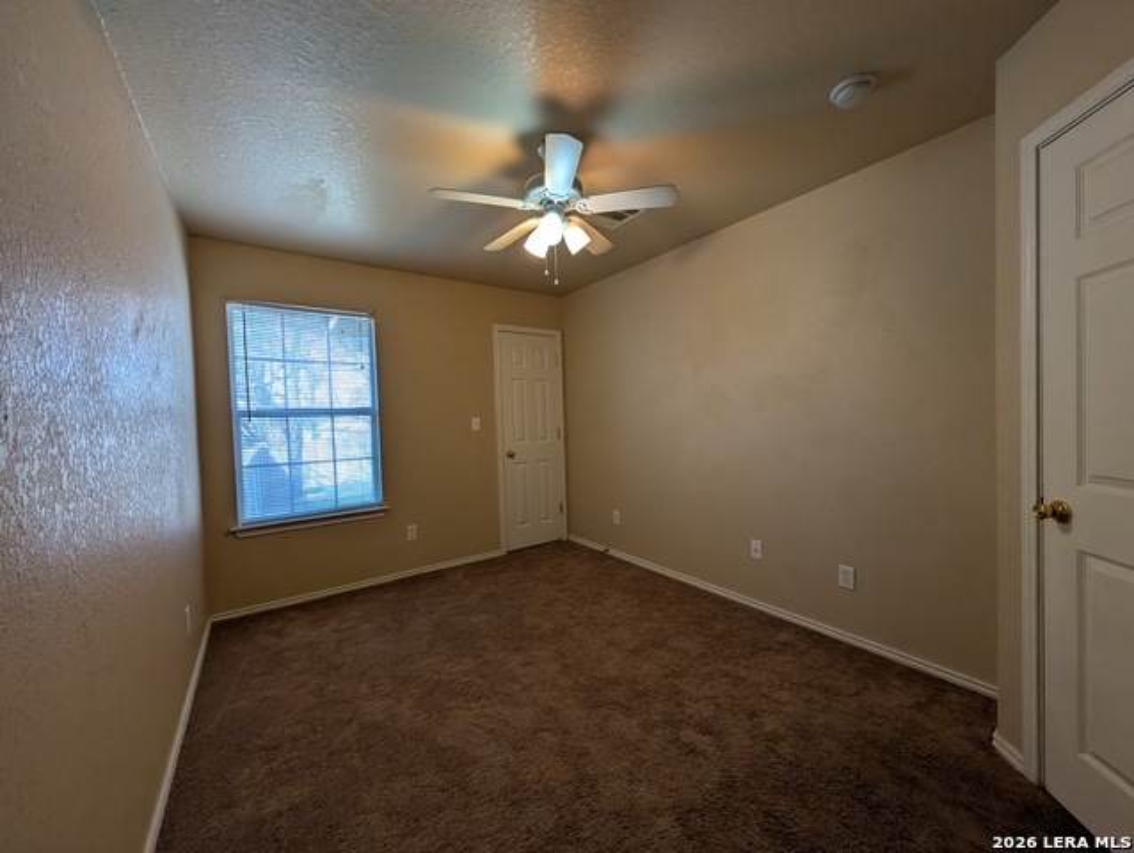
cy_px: 426
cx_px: 567
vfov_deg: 94.6
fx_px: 394
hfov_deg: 110.5
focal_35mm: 12
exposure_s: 1/120
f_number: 1.7
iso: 80
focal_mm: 2.02
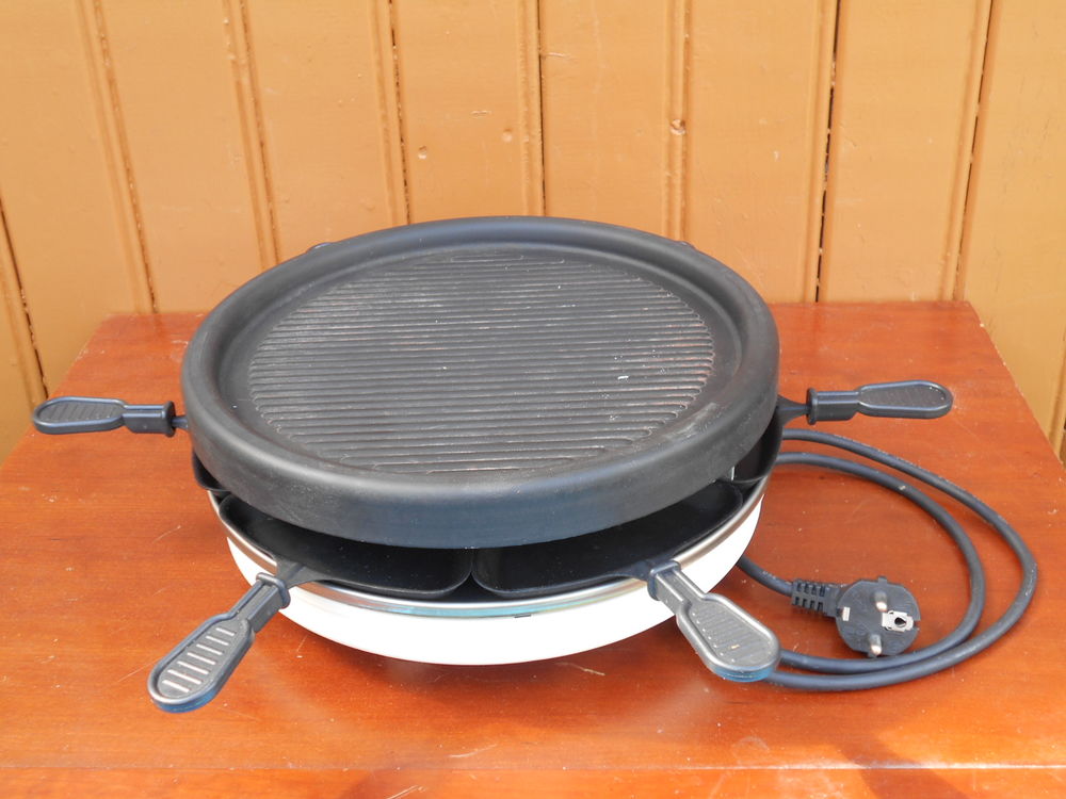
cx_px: 533
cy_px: 400
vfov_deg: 32.9
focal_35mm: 44
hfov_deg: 42.9
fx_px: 1355
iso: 100
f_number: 4.2
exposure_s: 1/30
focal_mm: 7.7
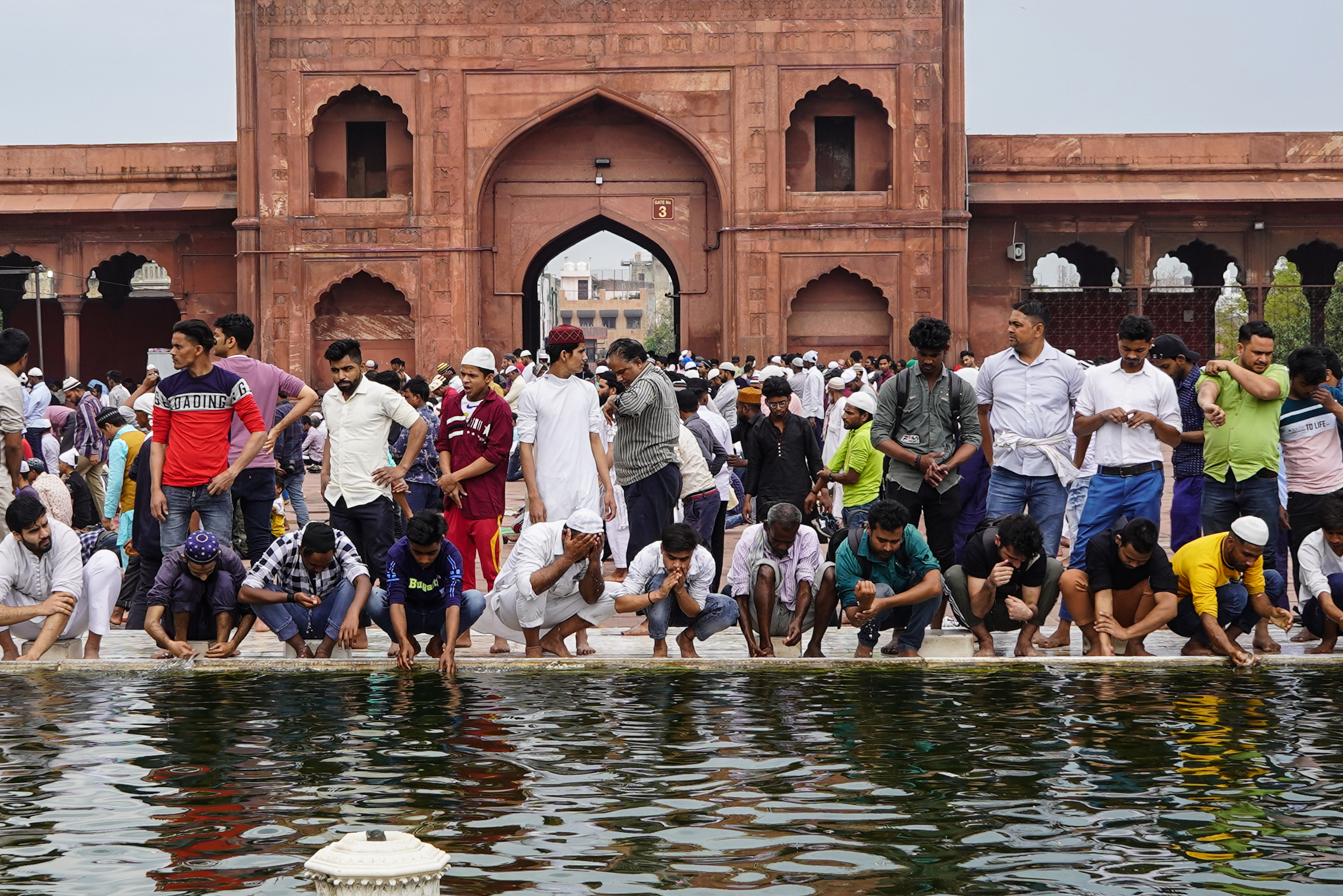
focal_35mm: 74
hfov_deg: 27.3
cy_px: 398
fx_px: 2761
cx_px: 541
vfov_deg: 18.4
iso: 100
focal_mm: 28
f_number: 9
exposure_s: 1/125
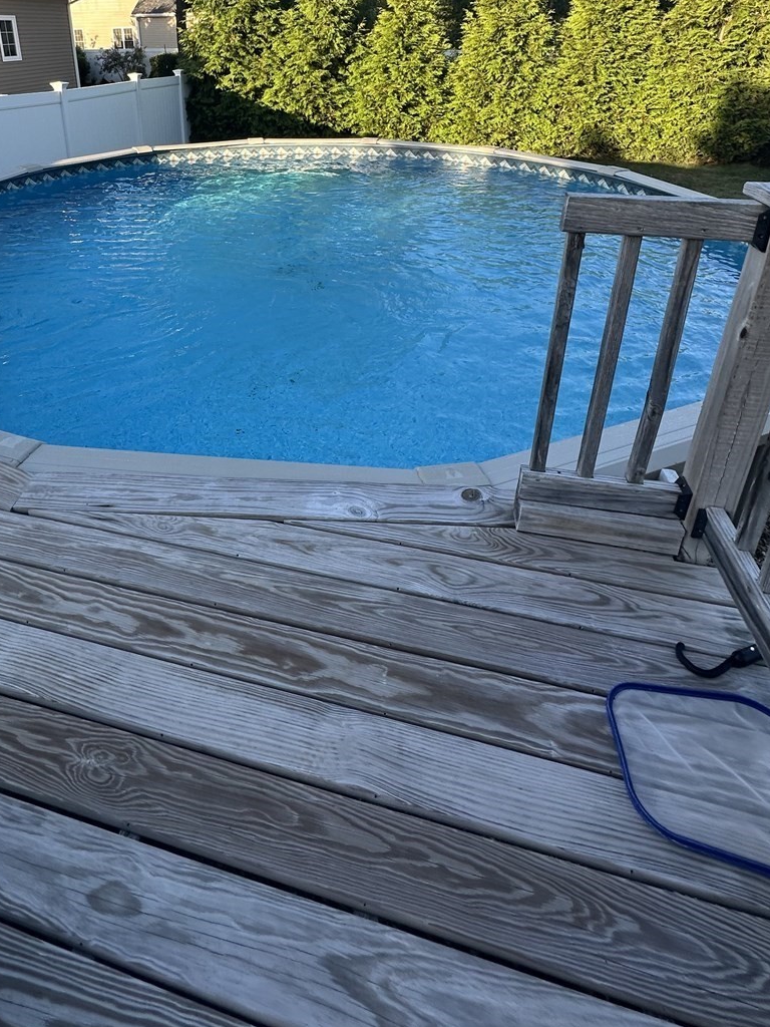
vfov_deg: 74.6
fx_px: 623
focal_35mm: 21
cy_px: 285
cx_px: 260
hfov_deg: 62.0
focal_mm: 2.22
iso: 40
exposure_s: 1/265
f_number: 2.2
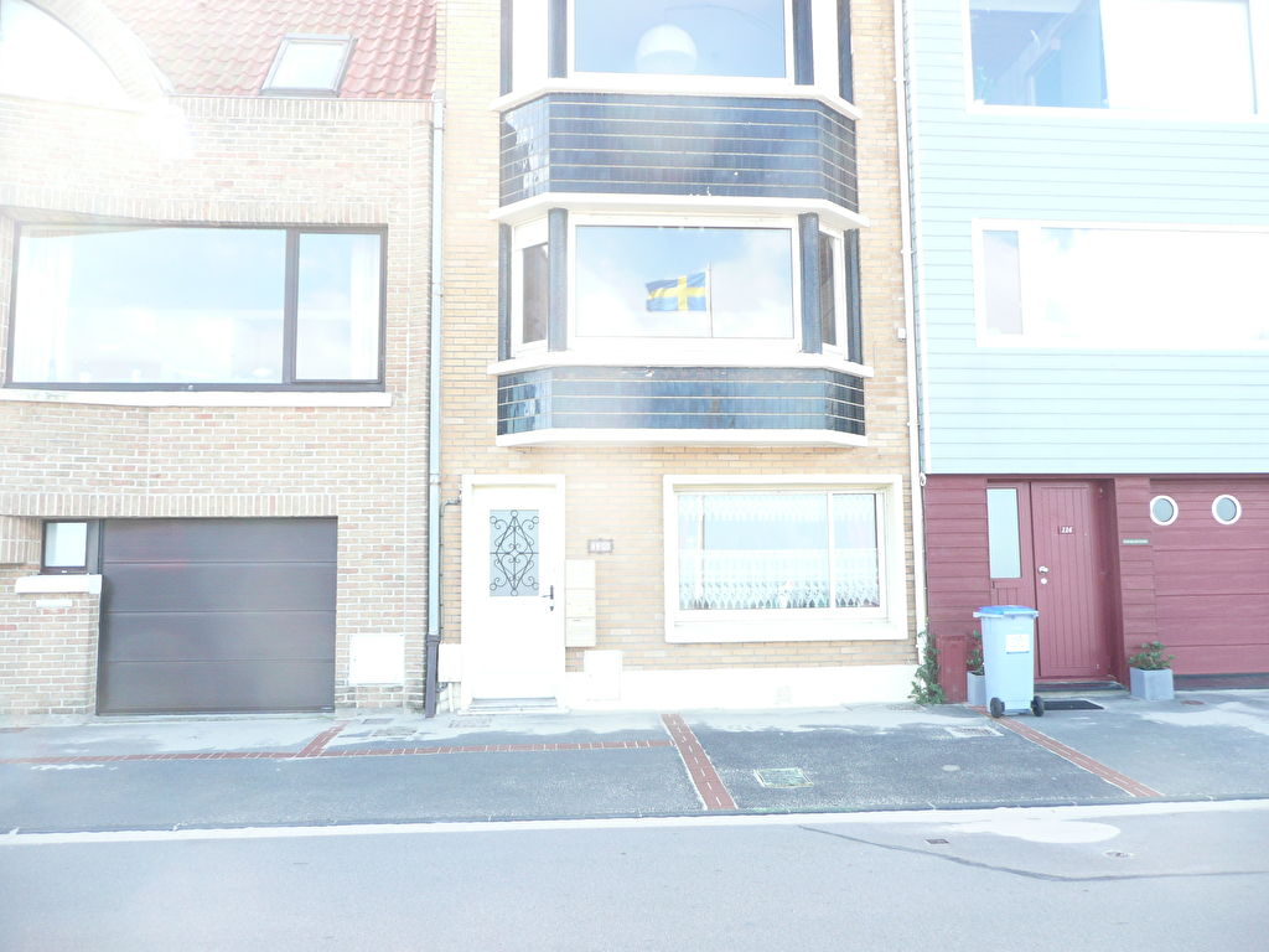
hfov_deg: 63.4
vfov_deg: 49.7
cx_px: 634
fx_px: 1026
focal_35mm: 28
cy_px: 476
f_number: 3.3
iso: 100
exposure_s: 1/80
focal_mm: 4.6
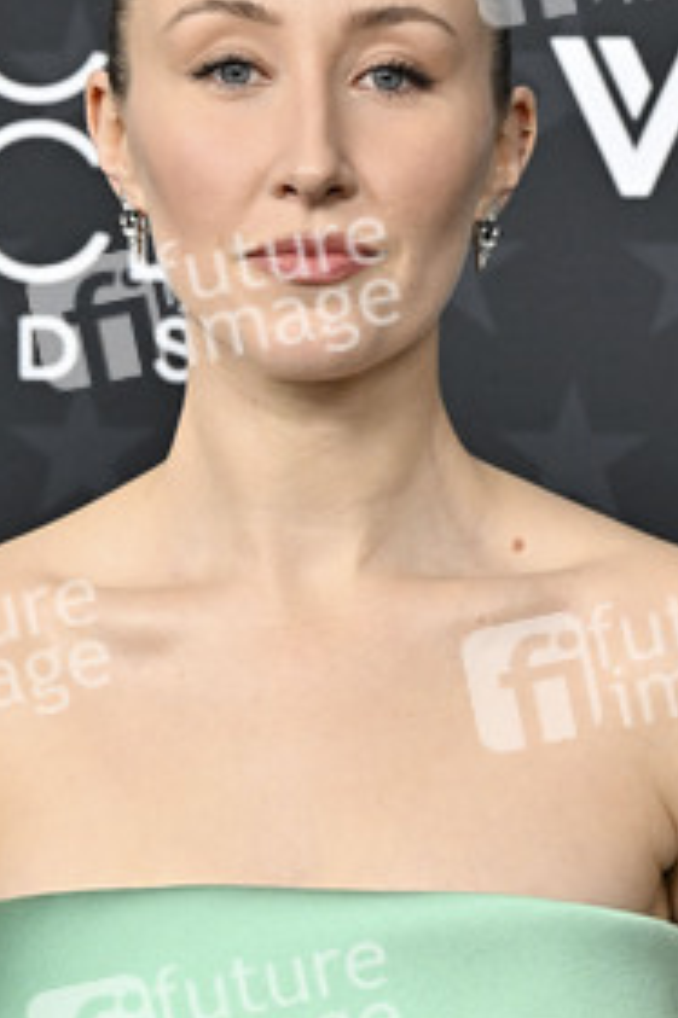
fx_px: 5968
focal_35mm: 211
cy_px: 485
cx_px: 319
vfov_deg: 9.8
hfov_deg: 6.5
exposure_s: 1/320
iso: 1250
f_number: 5.6
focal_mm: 99
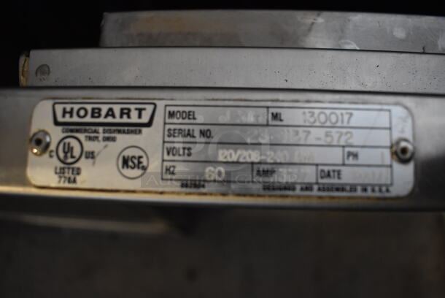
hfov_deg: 67.3
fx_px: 334
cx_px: 222
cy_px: 149
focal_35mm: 27
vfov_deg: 48.0
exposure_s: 1/125
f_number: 3.5
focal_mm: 18
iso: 2500
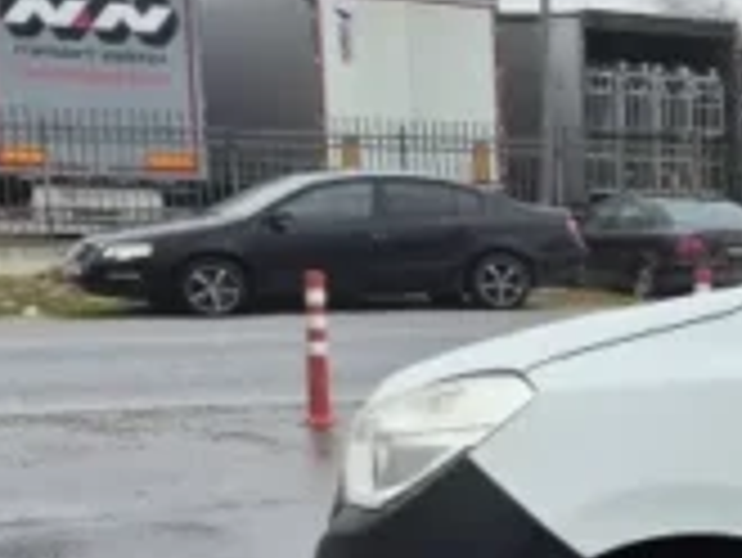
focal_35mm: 107
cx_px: 1610
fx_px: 2295
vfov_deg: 13.7
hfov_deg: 14.3
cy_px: 540
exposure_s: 1/690
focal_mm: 5.4
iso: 25
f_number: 1.8
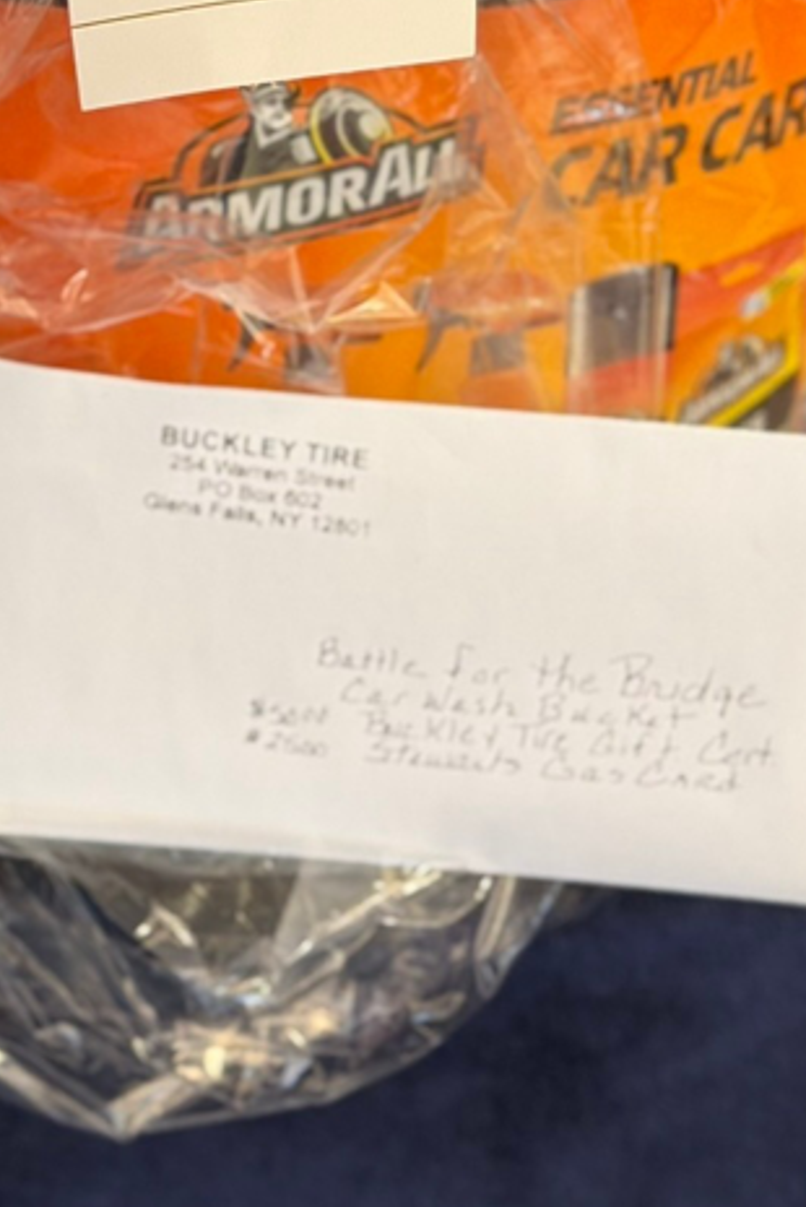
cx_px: 218
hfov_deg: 10.6
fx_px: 4325
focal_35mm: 129
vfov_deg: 15.4
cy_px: -146
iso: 200
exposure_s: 1/40
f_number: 1.78
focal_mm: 6.76
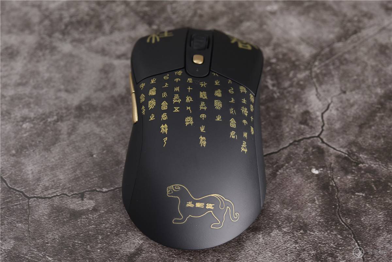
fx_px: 654
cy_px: 131
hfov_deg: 33.4
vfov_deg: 22.6
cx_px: 196
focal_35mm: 60
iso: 1000
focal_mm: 60
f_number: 9
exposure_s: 1/80
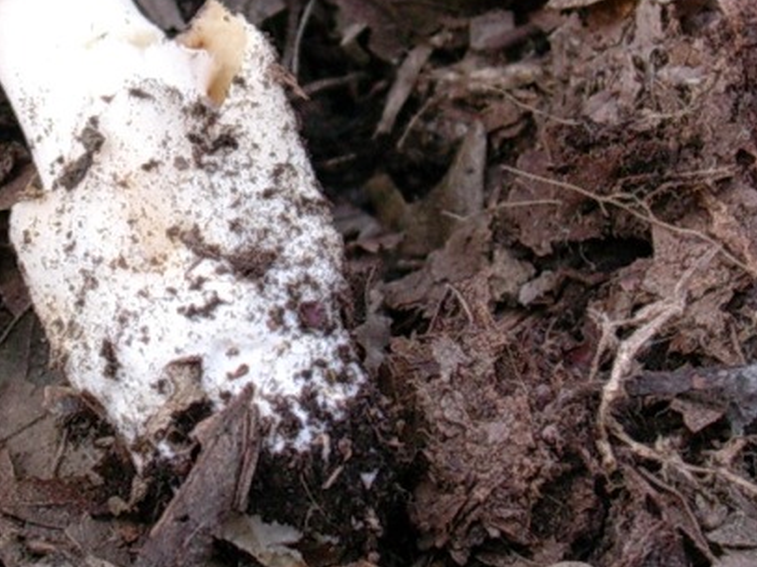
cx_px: 264
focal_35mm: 118
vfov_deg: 12.5
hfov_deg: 16.7
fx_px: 2580
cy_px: 117
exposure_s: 1/30.2
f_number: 3.4
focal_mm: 9
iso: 70
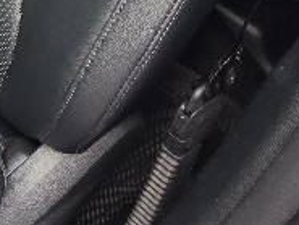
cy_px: -219
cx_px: -299
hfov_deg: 18.2
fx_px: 622
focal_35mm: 72
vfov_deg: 16.1
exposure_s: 1/149
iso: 50
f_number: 2.2
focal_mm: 2.2
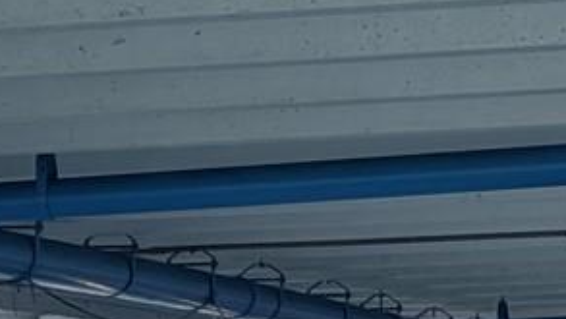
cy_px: 530
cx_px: -570
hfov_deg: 7.3
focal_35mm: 286
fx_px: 4293
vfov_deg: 4.2
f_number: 1.78
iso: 64
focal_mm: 6.76
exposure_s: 1/633
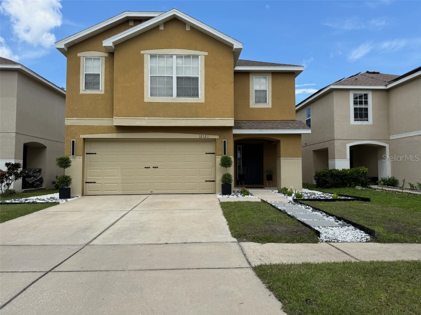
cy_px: 158
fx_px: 292
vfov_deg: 56.8
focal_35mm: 24
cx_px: 210
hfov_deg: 71.6
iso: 80
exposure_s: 1/3597
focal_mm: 6.76
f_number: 1.78
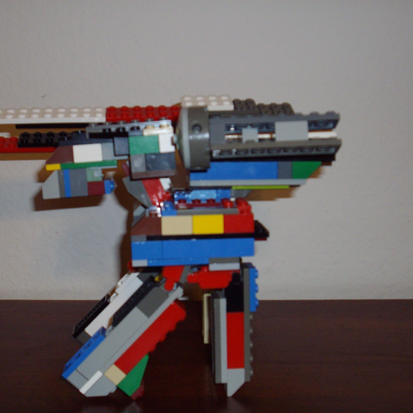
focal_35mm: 55
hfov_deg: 31.0
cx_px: 174
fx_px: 742
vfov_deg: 31.1
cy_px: 209
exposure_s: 1/50
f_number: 3.1
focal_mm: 7.6
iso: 160
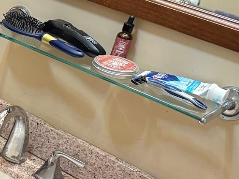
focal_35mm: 87
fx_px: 601
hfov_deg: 19.6
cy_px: 101
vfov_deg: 17.0
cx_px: -119
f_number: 1.78
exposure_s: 1/60
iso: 400
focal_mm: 6.76
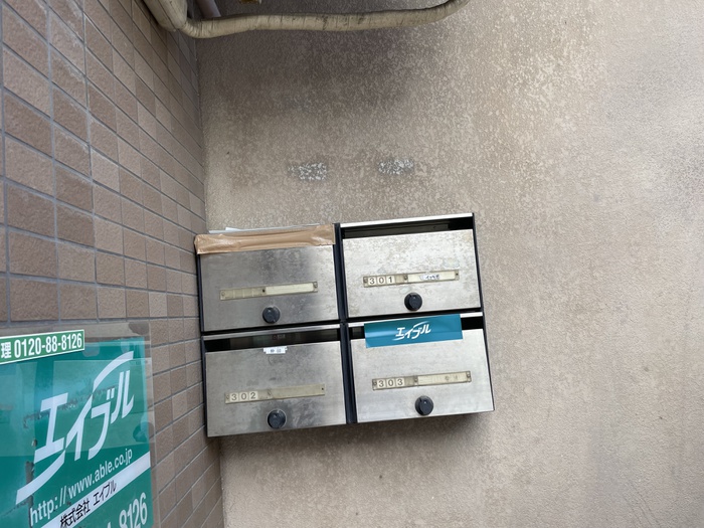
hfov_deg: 67.3
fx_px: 529
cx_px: 352
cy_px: 264
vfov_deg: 53.1
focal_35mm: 26
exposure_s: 1/458
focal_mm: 4.2
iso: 32
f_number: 1.6
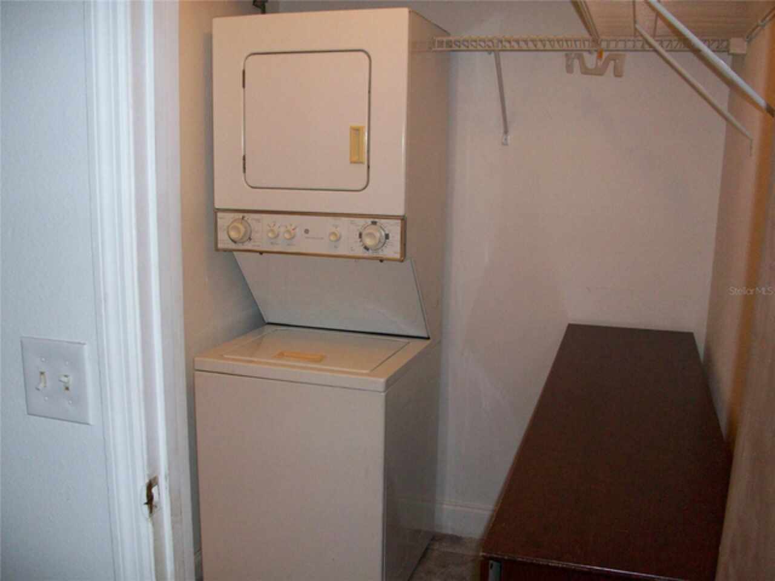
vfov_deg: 41.8
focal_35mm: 34
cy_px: 290
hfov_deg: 54.0
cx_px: 388
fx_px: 761
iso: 160
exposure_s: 1/60
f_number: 2.8
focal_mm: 5.7
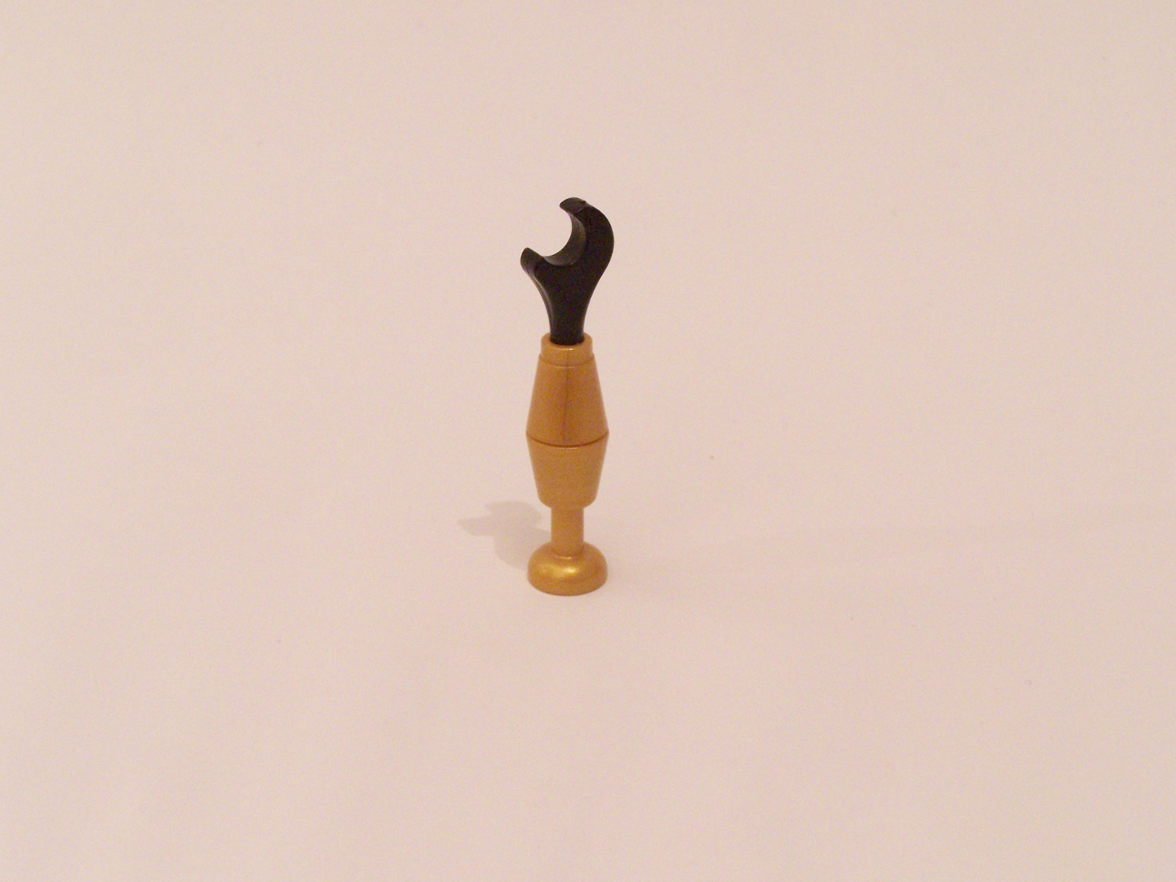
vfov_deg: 18.0
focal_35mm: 82
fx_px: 2786
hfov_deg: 23.8
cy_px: 441
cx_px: 588
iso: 400
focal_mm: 13.7
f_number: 5.6
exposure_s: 1/6
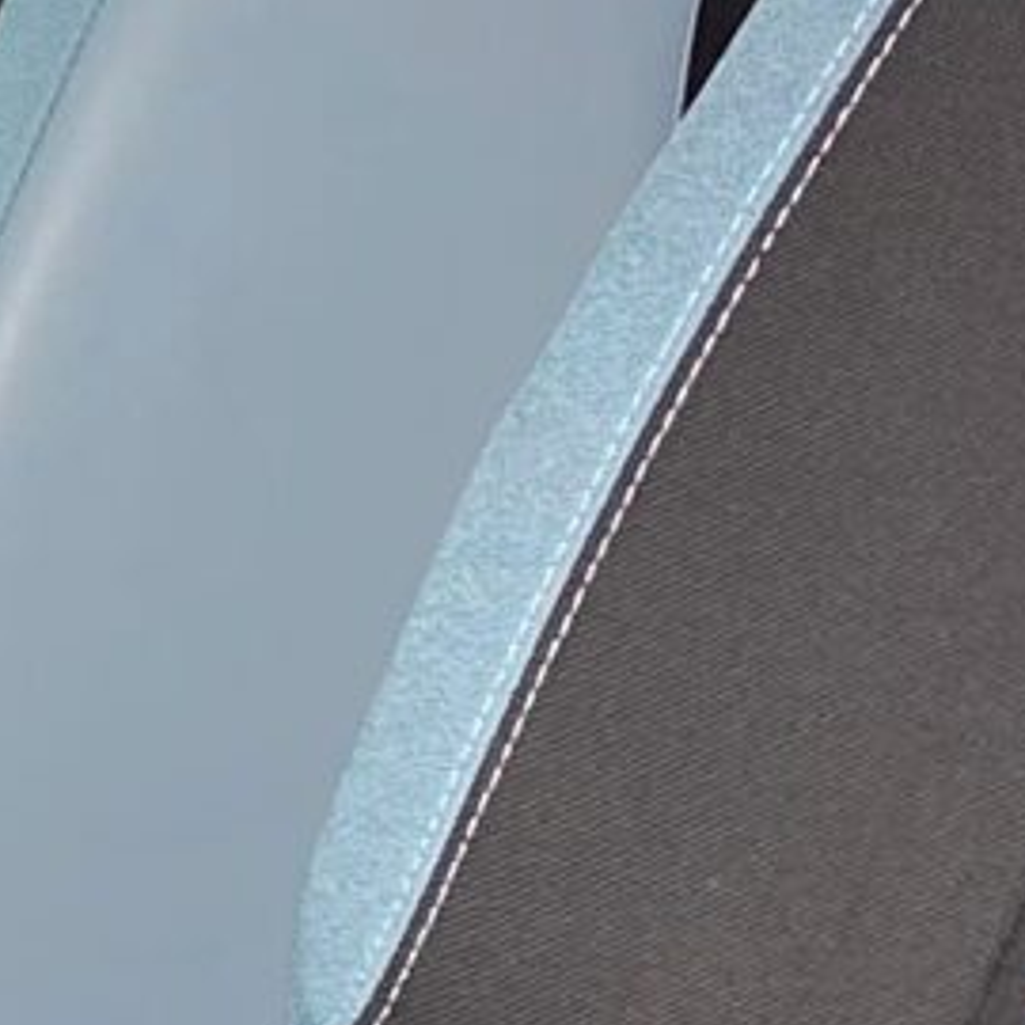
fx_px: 7303
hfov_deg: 8.0
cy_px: 1268
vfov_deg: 7.9
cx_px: -194
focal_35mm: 218
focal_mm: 4.25
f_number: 1.8
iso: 50
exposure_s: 1/122
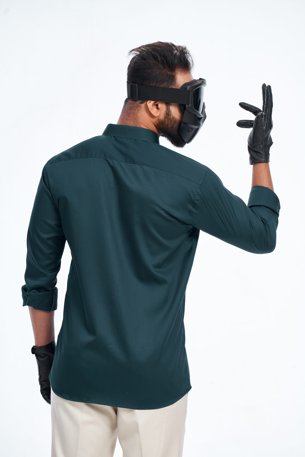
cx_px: 153
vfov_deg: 11.5
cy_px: 228
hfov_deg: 7.7
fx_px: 2275
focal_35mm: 179
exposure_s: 1/125
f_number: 5.6
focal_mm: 178
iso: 125
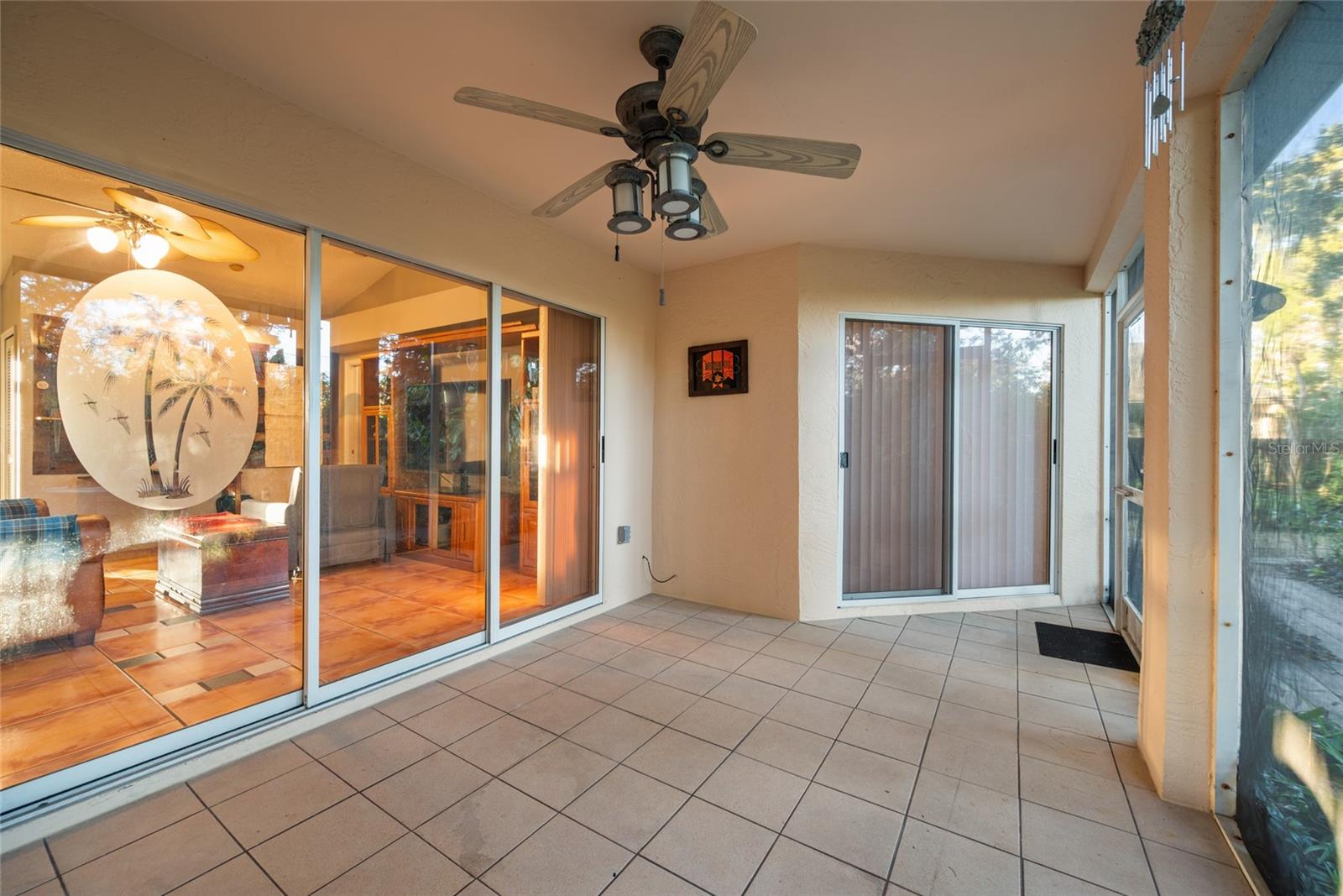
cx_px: 672
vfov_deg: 81.2
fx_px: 522
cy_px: 448
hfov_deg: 104.2
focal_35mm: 14
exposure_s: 1.3
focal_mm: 14
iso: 250
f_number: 6.3
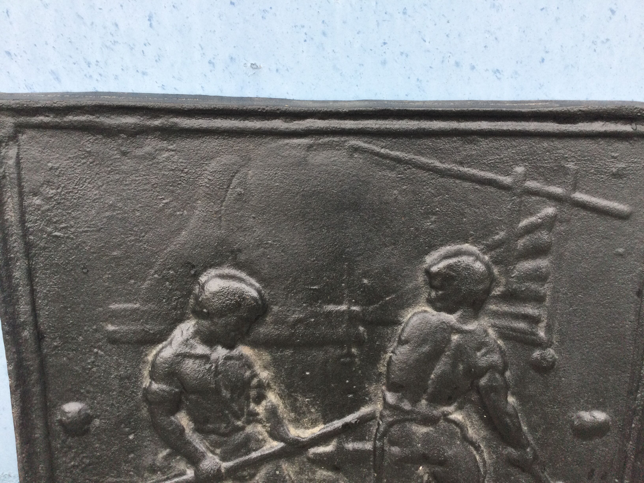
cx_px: 322
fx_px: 577
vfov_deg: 45.4
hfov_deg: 58.4
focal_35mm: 31
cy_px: 242
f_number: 2.4
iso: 32
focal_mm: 3.3
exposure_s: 1/33
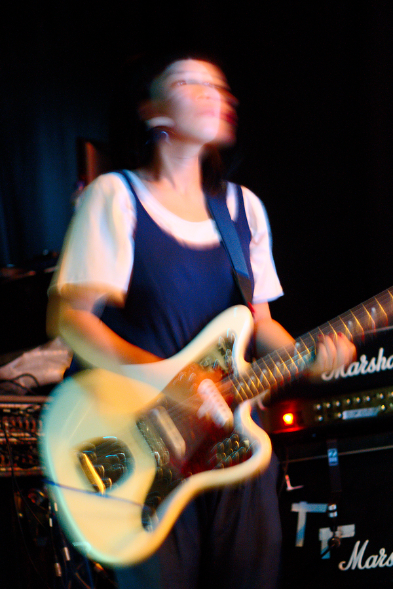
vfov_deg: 27.0
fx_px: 1228
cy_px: 294
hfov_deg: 18.2
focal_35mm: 75
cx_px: 196
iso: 1600
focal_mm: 50
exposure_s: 1/4
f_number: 1.4
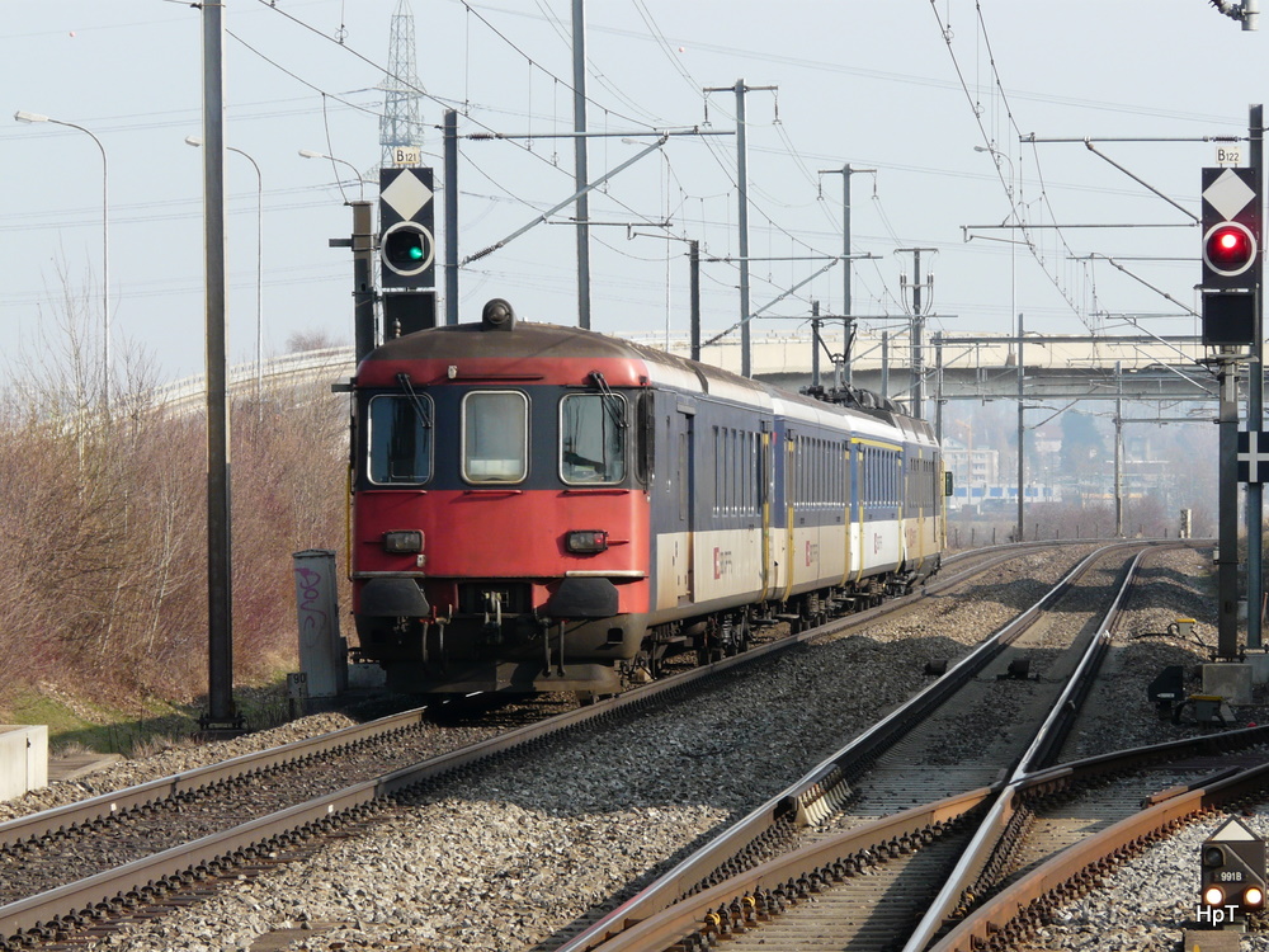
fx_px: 7845
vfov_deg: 6.9
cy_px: 476
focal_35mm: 214
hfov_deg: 9.2
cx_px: 634
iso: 100
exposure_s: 1/250
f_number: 5.6
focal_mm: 35.2
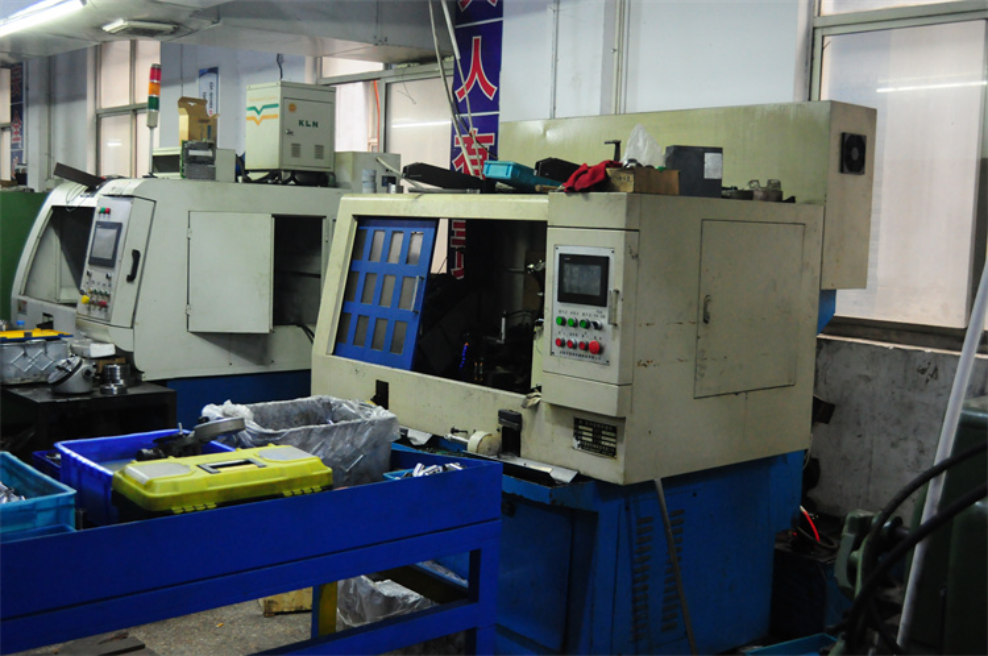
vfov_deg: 34.1
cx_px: 494
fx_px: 1069
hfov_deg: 49.6
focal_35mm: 39
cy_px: 328
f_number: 5
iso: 2000
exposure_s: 1/50
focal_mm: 26
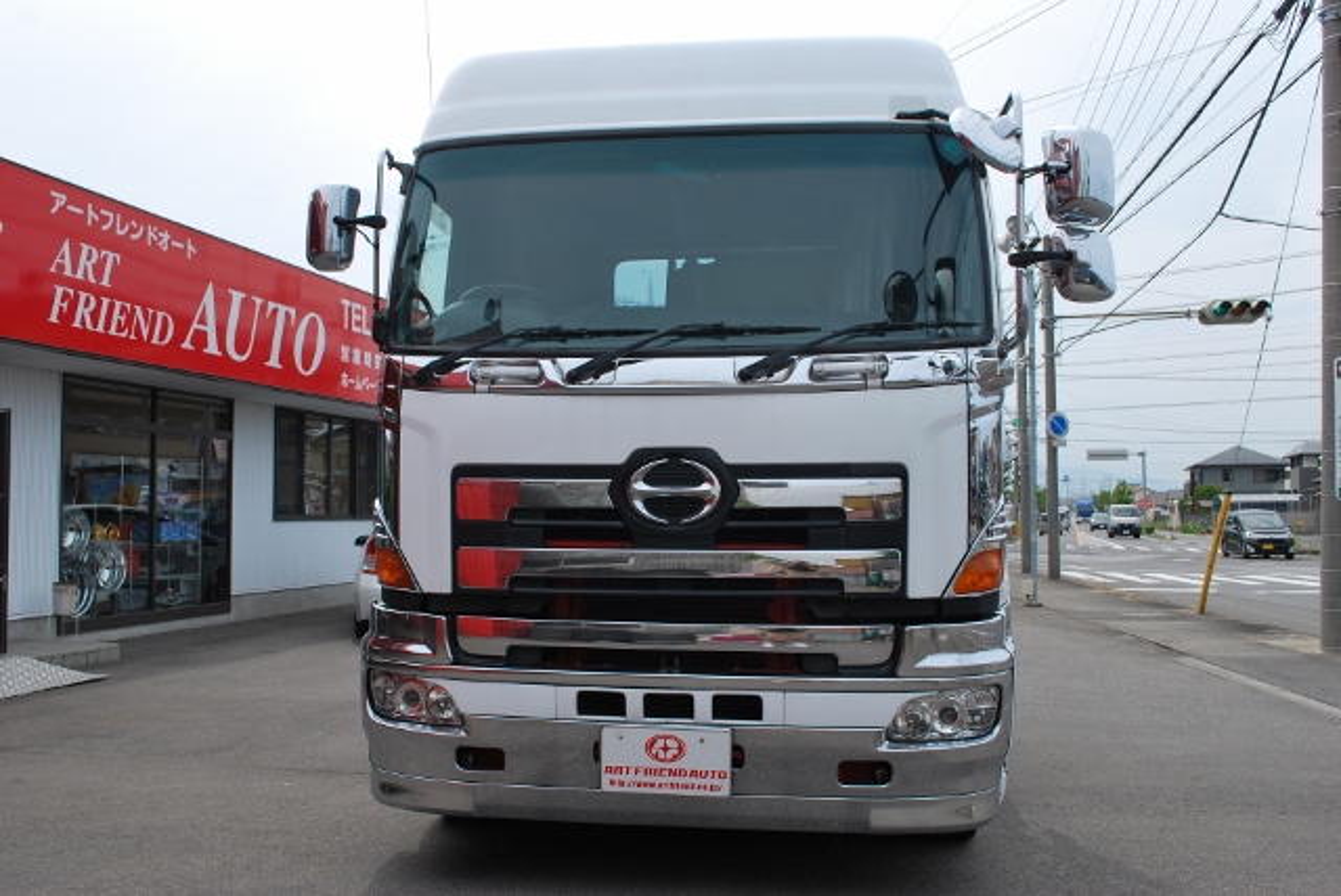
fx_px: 1230
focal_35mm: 33
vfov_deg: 40.0
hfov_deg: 57.2
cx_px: 670
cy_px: 448
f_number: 7.1
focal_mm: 22
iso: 100
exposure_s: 1/200
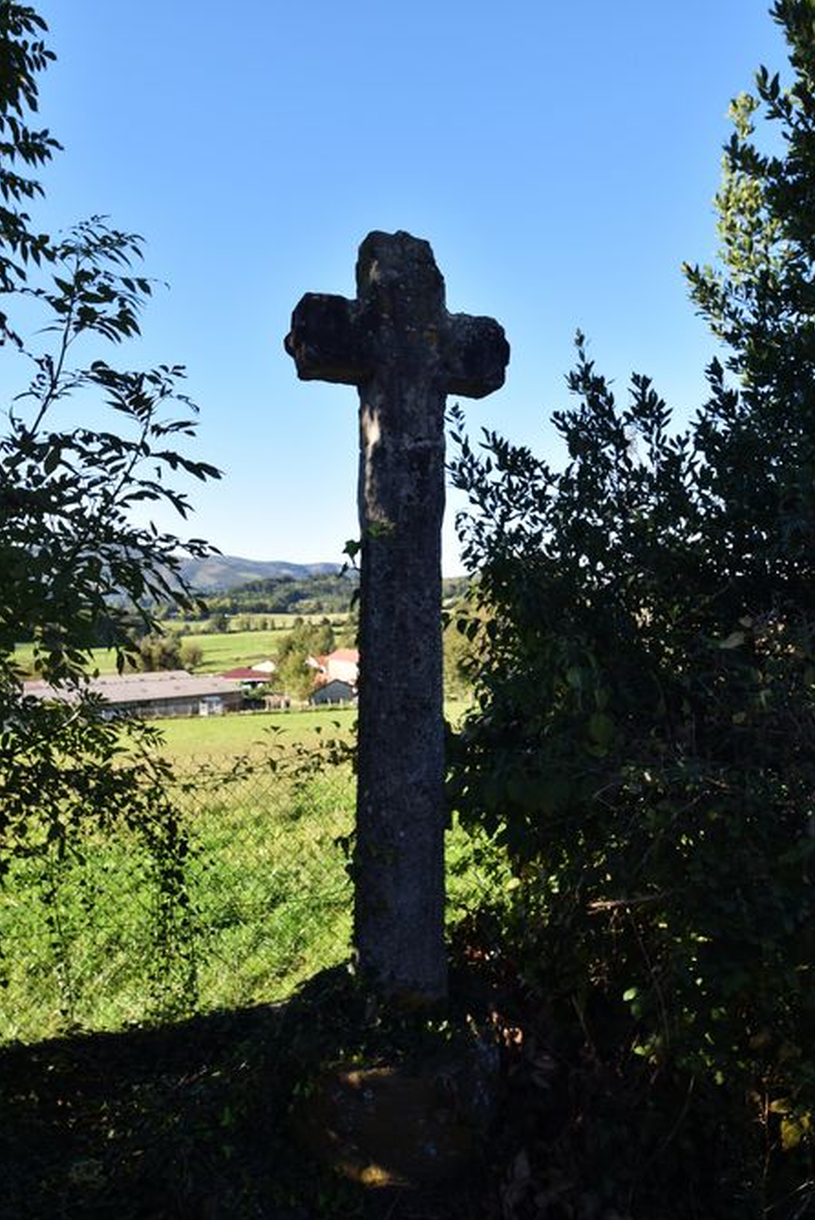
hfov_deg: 57.3
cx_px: 396
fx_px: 746
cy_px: 605
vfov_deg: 78.6
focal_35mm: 22
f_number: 8
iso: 280
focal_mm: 14
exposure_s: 1/250
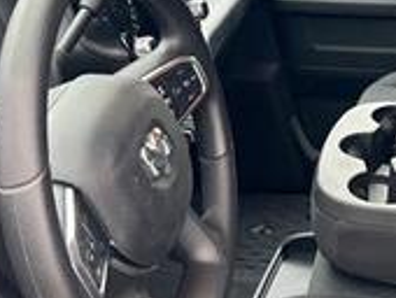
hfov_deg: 24.5
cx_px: 366
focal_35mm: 77
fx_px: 882
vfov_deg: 18.8
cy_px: 12
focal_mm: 5.7
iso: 100
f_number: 1.5
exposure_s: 1/121
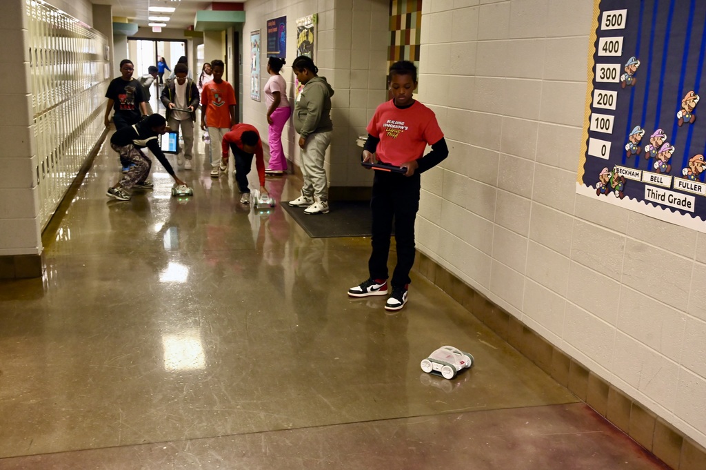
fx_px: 764
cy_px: 235
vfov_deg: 34.2
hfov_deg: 49.6
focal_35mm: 39
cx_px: 353
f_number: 6.3
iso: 5000
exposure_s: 1/100
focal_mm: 39
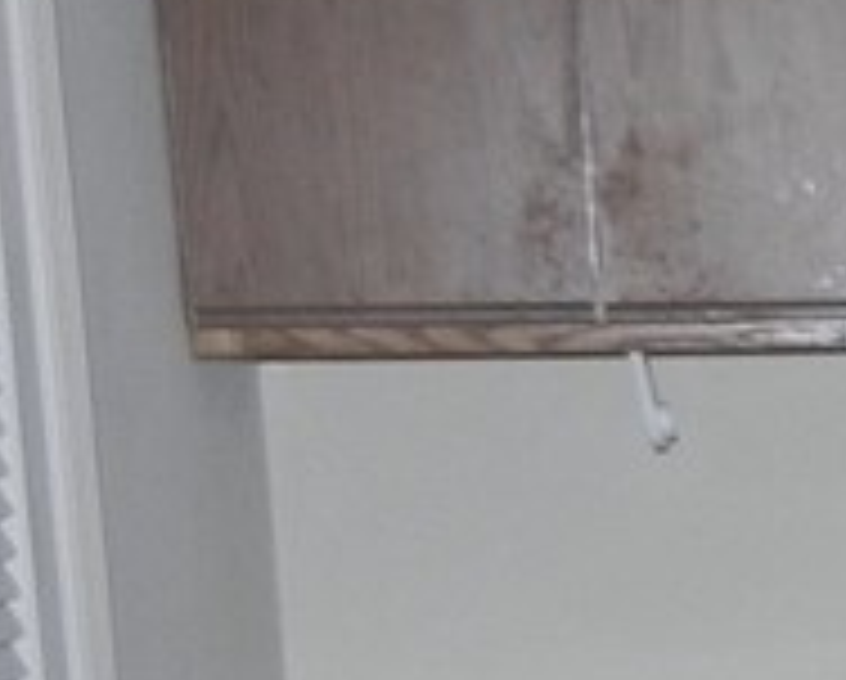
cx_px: 2286
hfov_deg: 10.9
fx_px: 3461
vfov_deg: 11.0
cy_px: 869
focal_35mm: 138
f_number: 2.8
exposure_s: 1/30
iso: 200
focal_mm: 4.6
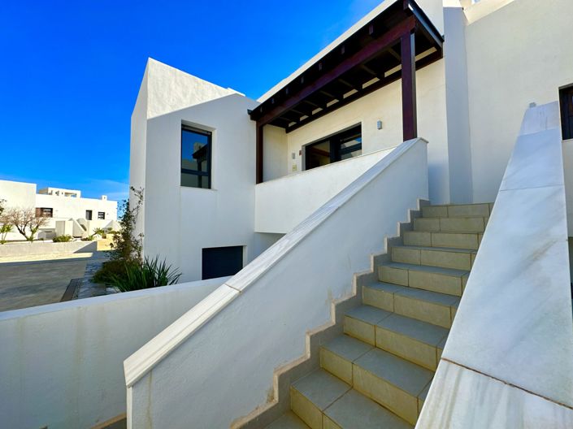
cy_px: 214
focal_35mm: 14
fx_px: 232
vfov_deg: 85.6
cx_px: 286
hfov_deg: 102.1
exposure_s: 1/1159
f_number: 2.2
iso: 40
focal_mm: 2.22
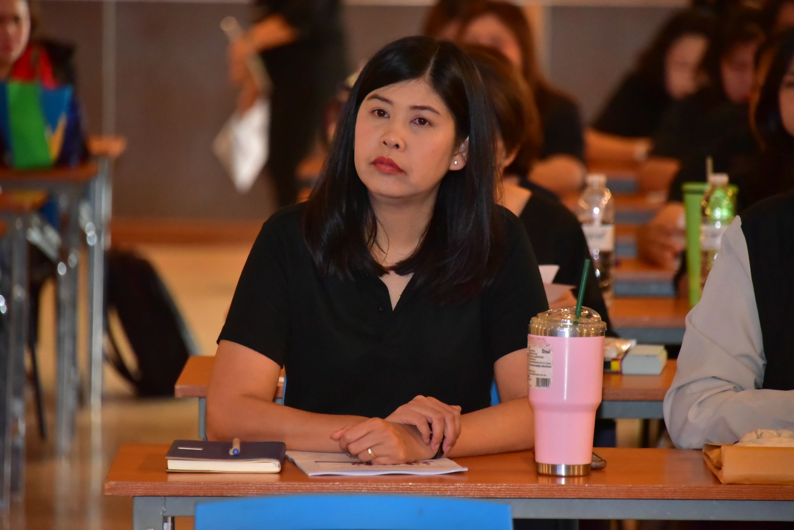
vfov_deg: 4.6
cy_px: 265
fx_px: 6619
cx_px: 397
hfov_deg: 6.9
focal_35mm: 300
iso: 8000
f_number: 6.3
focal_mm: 300
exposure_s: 1/125
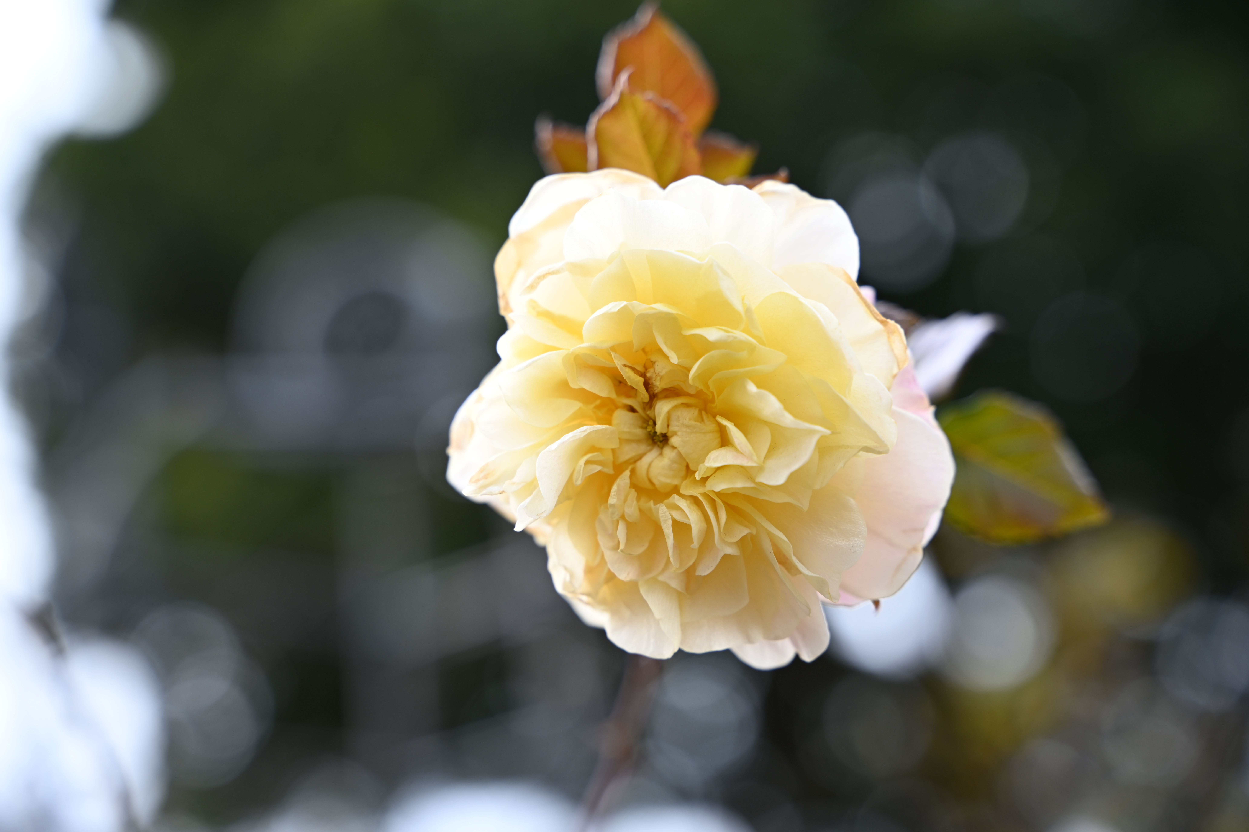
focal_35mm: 75
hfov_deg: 27.0
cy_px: 416
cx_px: 624
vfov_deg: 18.2
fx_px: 2602
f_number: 4
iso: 200
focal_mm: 75
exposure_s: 1/400
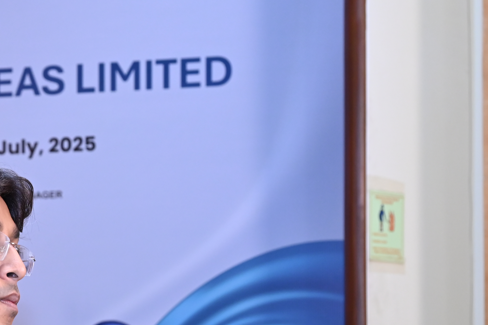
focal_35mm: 128
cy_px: 350
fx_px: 1736
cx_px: -103
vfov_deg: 10.6
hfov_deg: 15.4
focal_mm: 48
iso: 1250
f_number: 5.6
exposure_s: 1/100
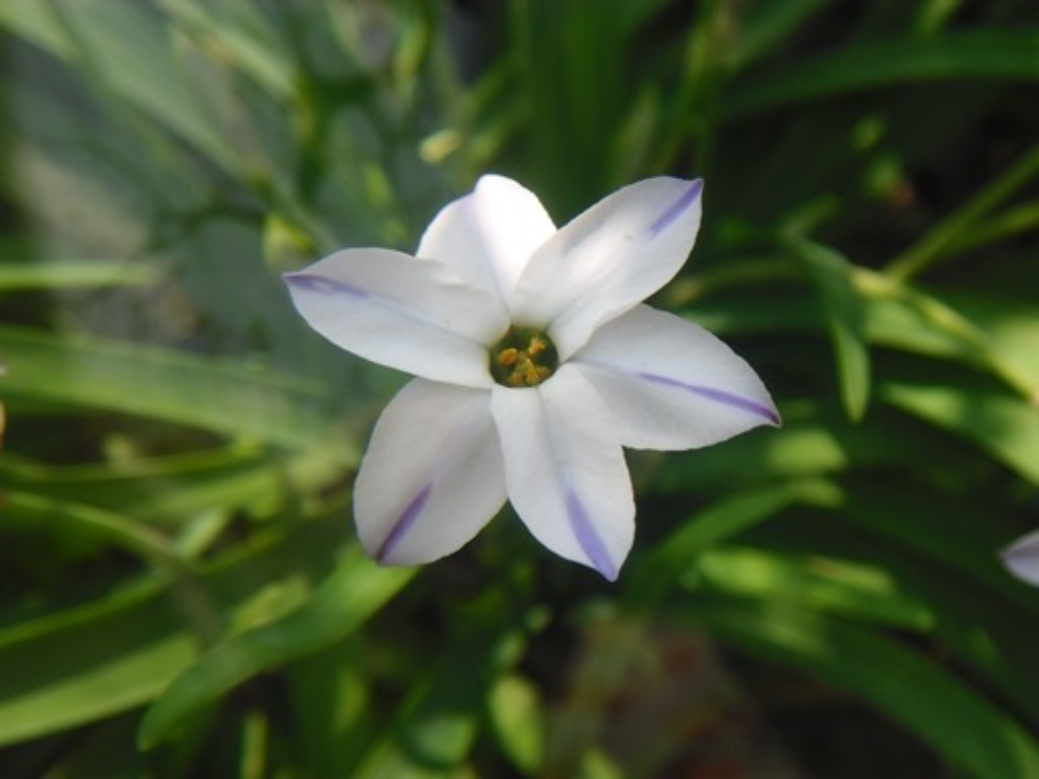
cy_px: 390
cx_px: 520
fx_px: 1891
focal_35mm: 63
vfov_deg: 23.3
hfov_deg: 30.7
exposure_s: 1/320
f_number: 4.2
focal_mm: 11.2
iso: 100
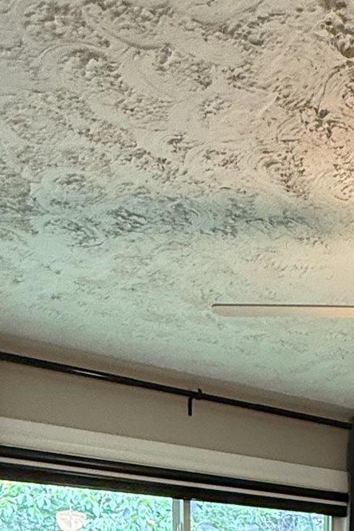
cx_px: 359
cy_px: 742
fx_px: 782
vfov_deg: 28.4
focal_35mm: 53
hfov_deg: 24.3
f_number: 2.2
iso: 400
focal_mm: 2.22
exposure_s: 1/60
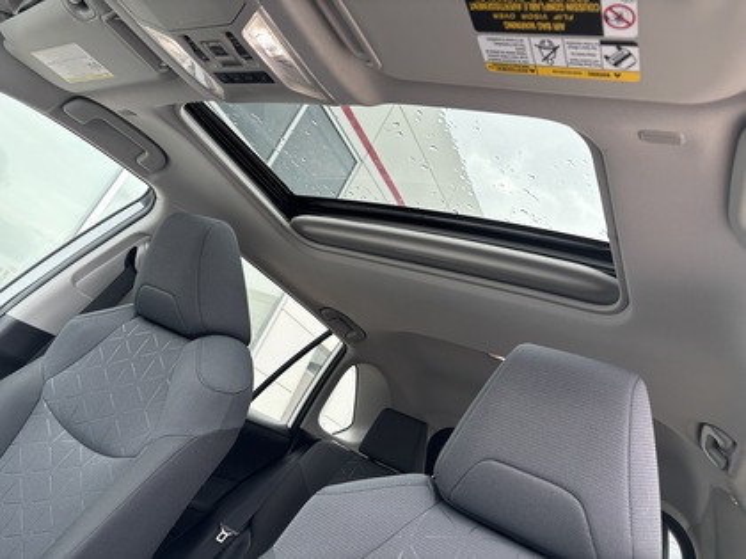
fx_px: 560
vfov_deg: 53.1
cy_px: 280
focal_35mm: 26
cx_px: 373
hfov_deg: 67.3
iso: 50
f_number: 1.6
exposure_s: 1/235
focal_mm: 5.96
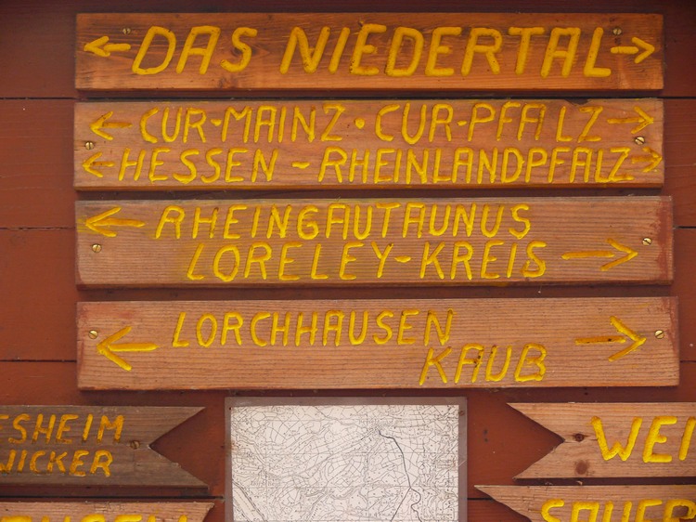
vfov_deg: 11.9
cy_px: 261
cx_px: 348
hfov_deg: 15.8
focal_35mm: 125
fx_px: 2512
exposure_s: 1/25
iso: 200
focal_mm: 26.4
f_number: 3.6
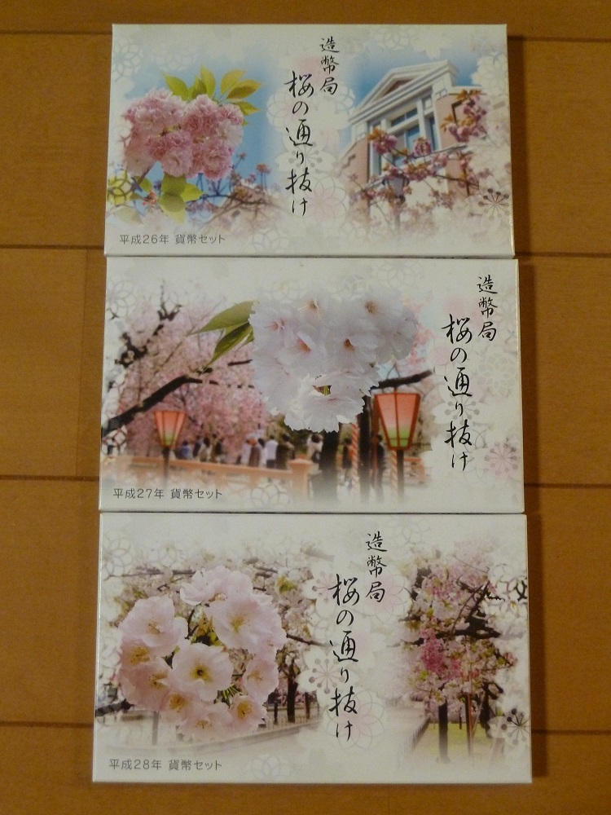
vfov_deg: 42.9
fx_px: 1036
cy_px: 408
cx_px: 306
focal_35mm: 44
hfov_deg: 32.9
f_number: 3.7
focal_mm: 7.3
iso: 400
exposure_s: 1/15
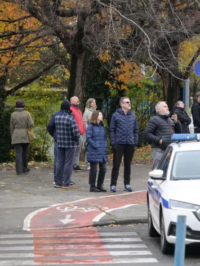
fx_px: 1486
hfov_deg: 7.7
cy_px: 139
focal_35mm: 193
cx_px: 206
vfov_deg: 10.2
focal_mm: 125
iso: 500
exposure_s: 1/640
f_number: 4
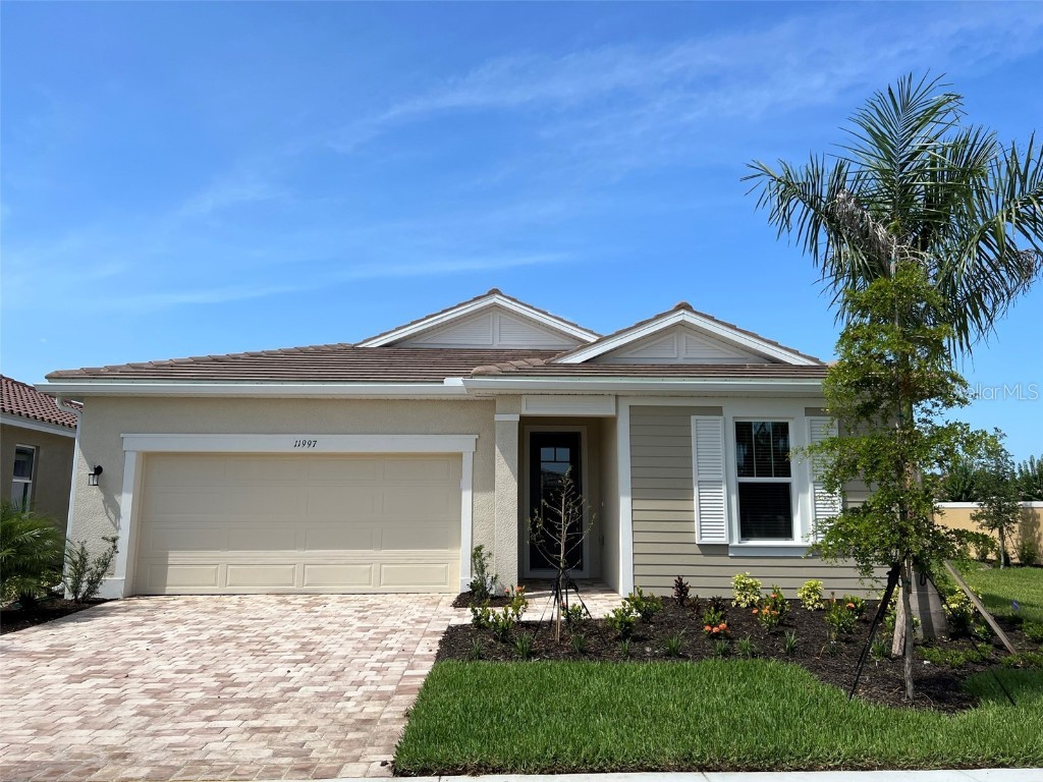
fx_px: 783
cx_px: 522
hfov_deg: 67.3
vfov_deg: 53.1
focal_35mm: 26
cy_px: 391
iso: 50
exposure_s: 1/4630
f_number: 1.5
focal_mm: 5.7
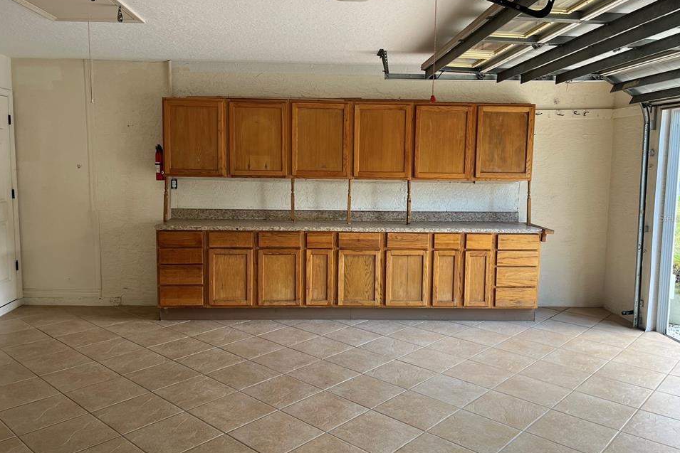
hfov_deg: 63.6
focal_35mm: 29
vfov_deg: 45.0
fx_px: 548
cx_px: 338
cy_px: 218
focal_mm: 5.1
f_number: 1.6
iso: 64
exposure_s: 1/121
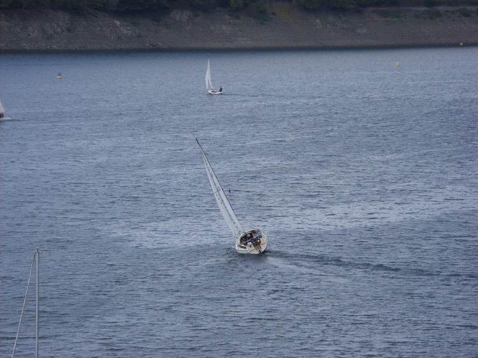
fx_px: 2623
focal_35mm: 190
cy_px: 179
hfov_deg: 10.4
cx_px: 239
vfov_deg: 7.8
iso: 50
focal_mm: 31.5
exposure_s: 1/323
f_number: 4.6
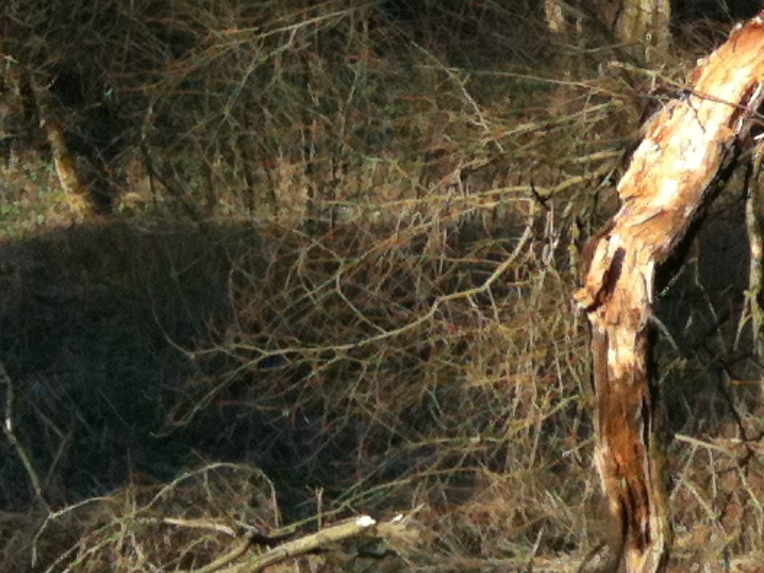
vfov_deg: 10.6
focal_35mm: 136
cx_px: 1092
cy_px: -186
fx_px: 3001
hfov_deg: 13.8
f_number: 2.8
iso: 64
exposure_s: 1/284
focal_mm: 3.85
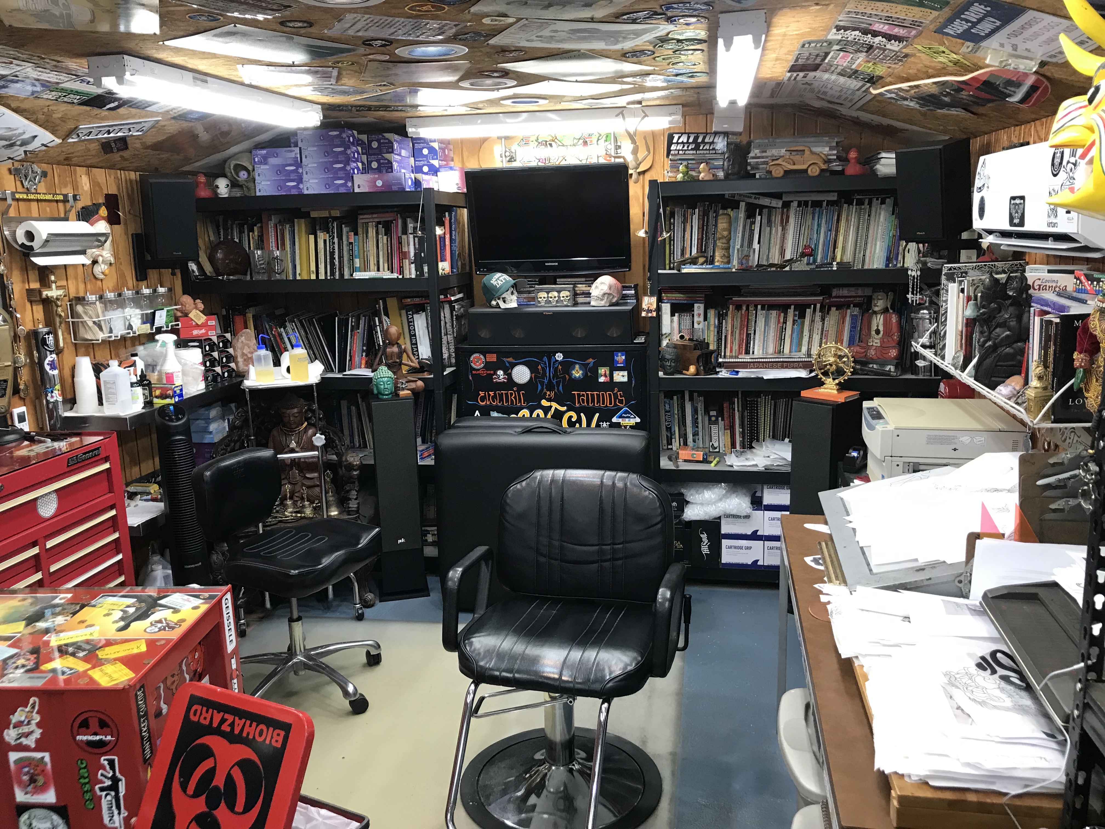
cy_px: 414
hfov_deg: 63.4
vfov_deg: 49.7
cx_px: 552
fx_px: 894
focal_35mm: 28
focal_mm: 3.99
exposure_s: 1/30
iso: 32
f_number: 1.8
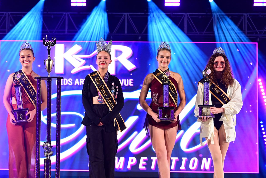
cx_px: 108
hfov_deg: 23.9
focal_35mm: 85
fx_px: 628
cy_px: 103
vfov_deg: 16.1
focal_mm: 70
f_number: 4
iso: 2500
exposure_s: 1/400
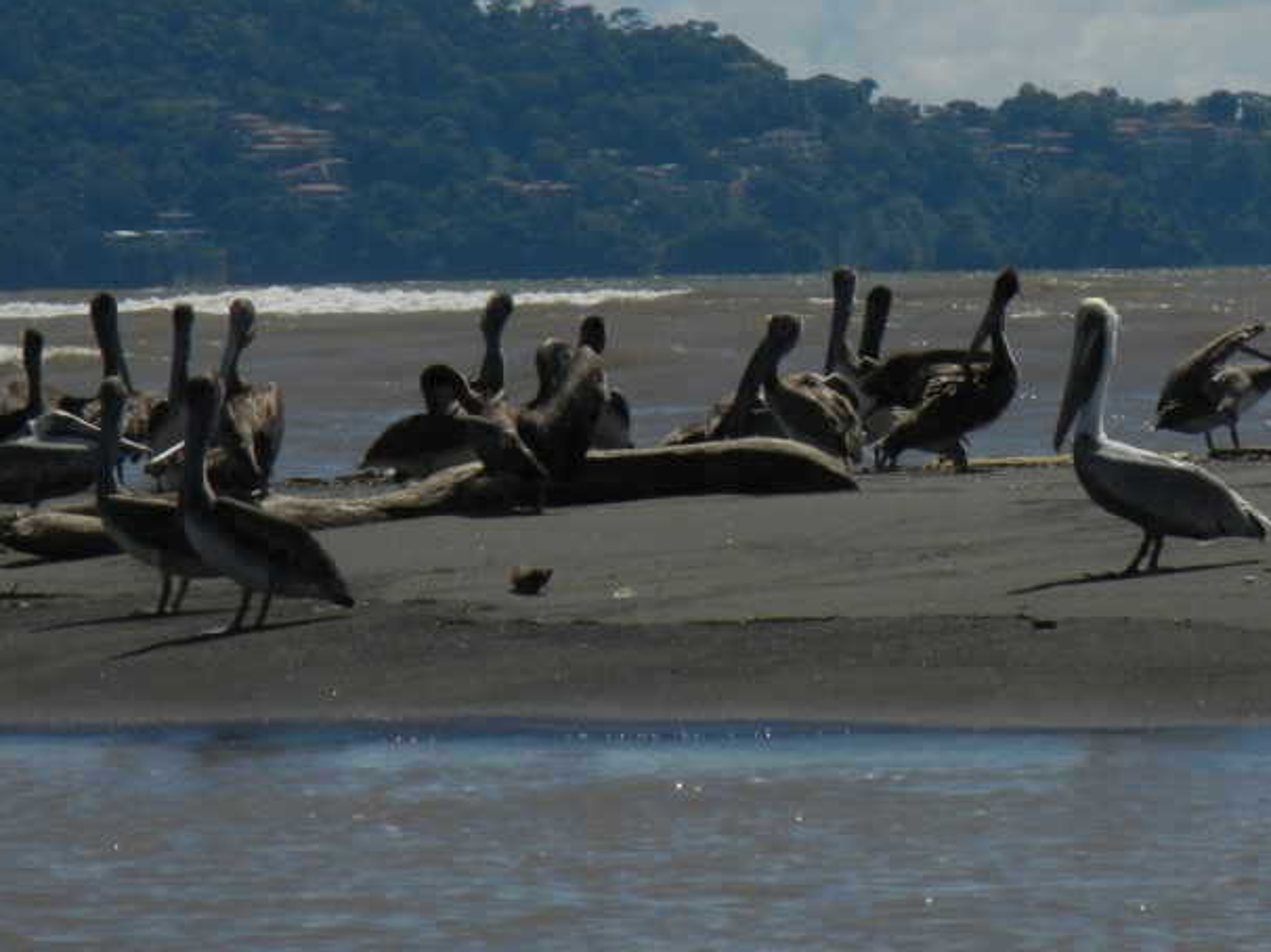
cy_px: 231
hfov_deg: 3.9
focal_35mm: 507
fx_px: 18608
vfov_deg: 2.9
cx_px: 923
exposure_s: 1/474
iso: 160
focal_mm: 54
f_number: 11.2
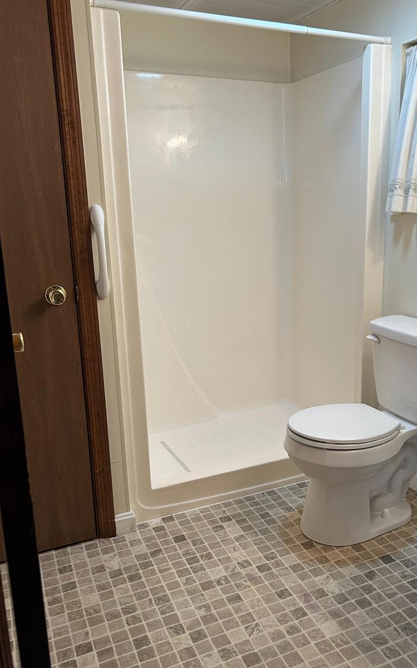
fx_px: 582
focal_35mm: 32
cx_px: 274
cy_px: 340
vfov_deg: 59.6
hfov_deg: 39.0
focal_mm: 5.7
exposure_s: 1/120
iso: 125
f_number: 1.5
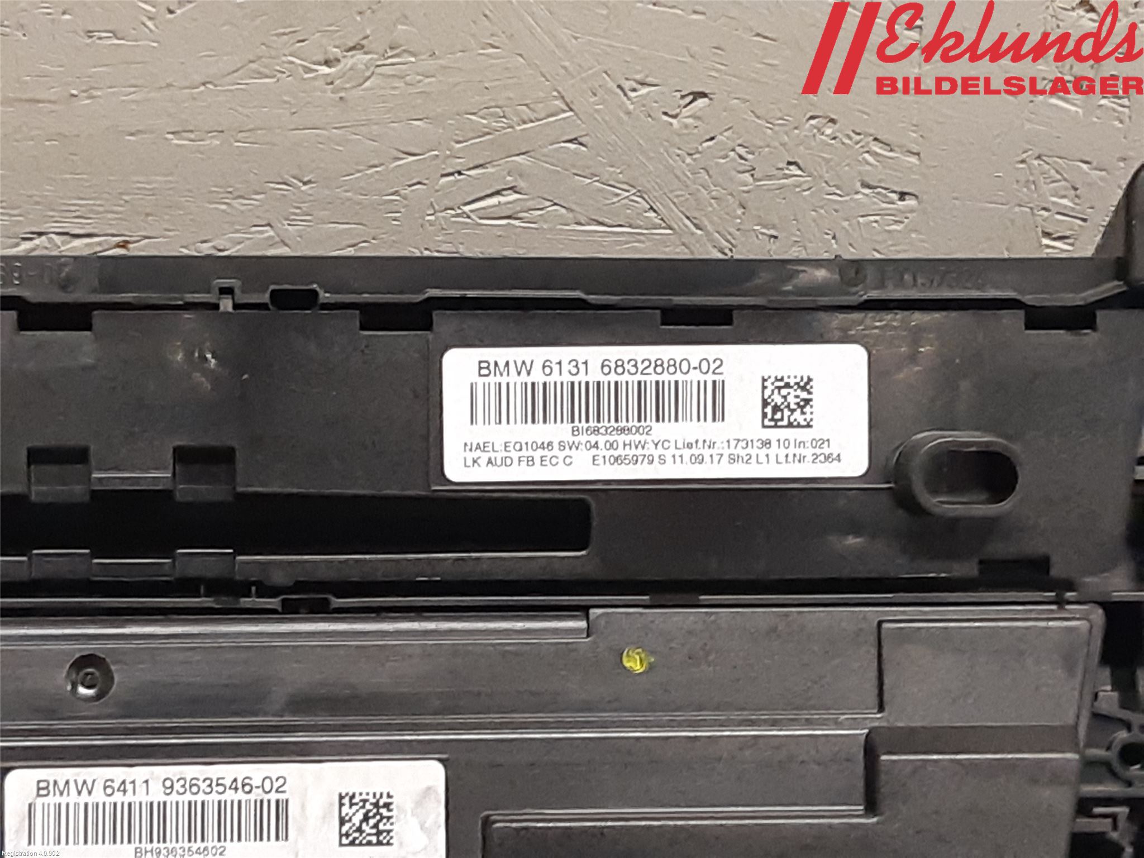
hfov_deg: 67.3
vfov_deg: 53.1
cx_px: 572
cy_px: 429
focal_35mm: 26
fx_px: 859
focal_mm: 3.93
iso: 200
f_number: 1.7
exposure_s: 1/50
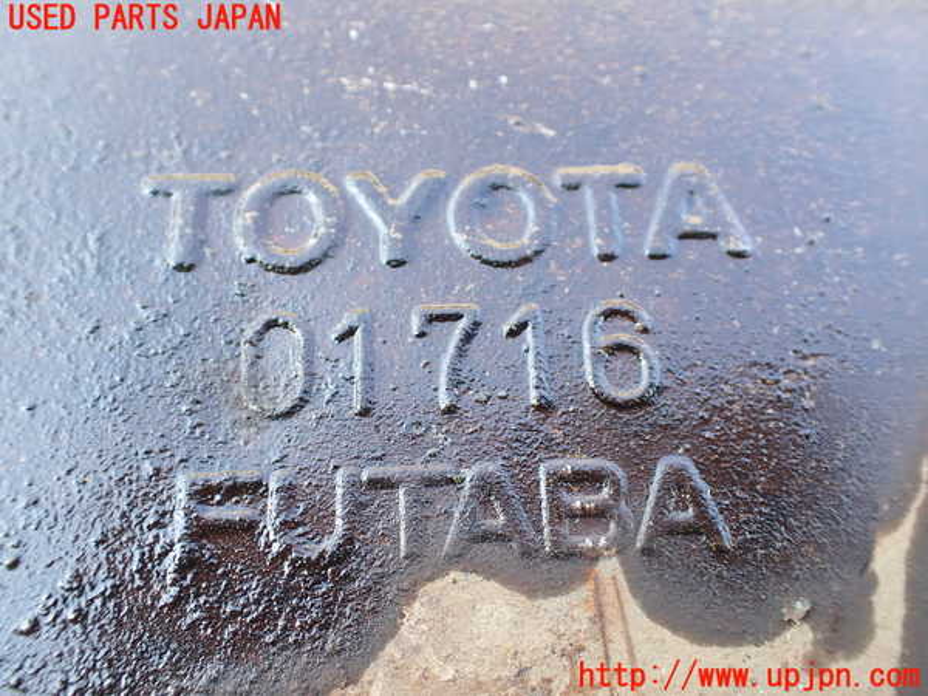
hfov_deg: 60.0
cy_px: 348
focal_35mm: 30
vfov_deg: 46.8
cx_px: 464
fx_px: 804
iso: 200
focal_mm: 5.4
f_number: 2.3
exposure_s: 1/125
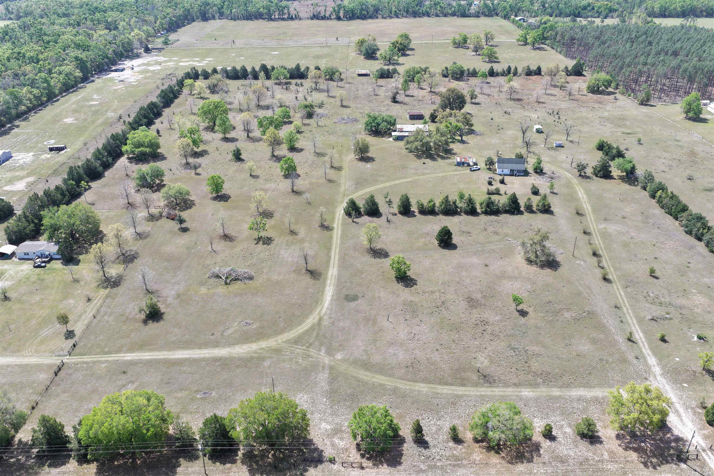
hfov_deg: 65.5
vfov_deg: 46.4
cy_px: 238
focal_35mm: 28
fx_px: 555
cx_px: 357
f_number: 2.8
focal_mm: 14.45
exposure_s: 1/500
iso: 100
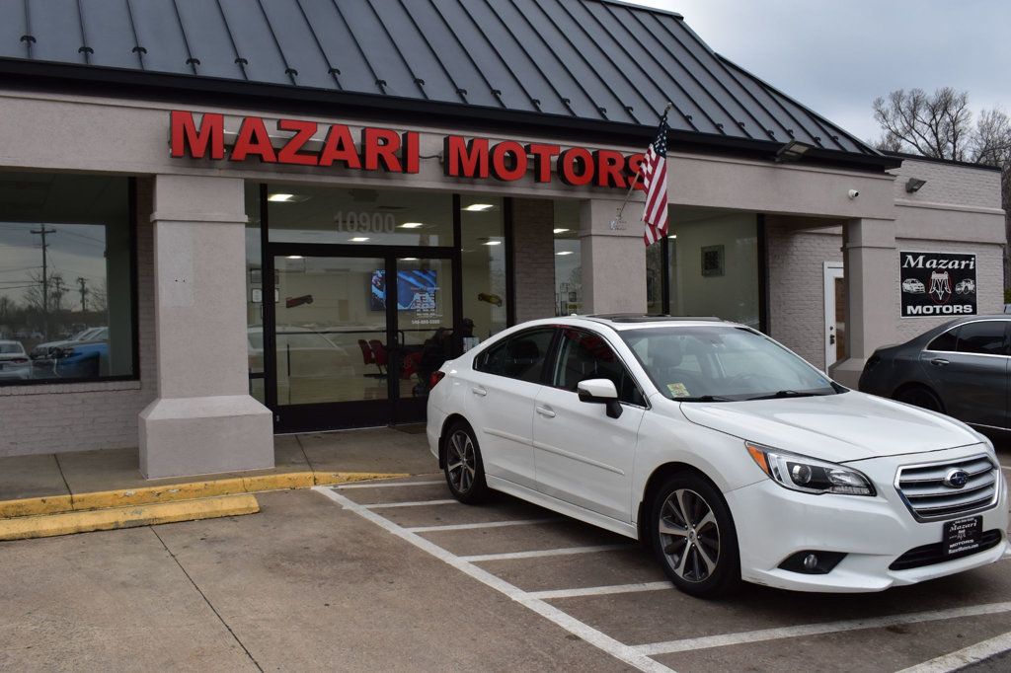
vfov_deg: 41.7
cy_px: 336
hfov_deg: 59.5
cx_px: 506
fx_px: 884
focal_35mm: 32
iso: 400
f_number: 9
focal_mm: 21
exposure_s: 1/125
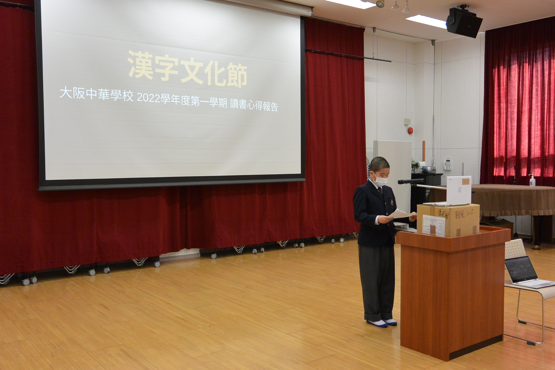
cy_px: 185
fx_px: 540
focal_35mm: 35
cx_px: 278
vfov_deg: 37.9
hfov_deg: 54.4
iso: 720
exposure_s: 1/125
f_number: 3.8
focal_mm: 13
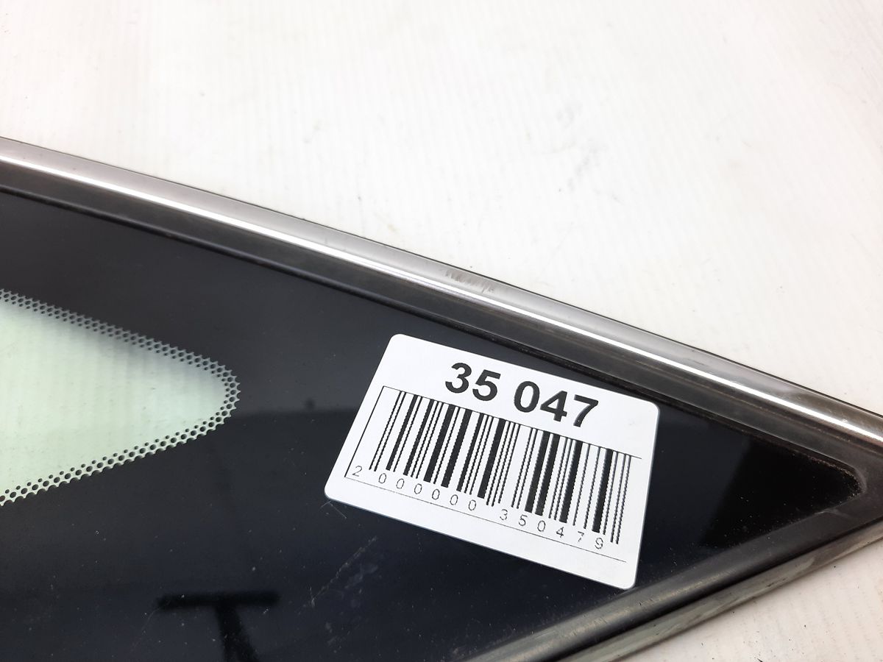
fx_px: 638
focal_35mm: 25
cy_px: 331
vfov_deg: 54.9
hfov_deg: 69.4
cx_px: 442
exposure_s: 1/50
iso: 80
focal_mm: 4.6
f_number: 2
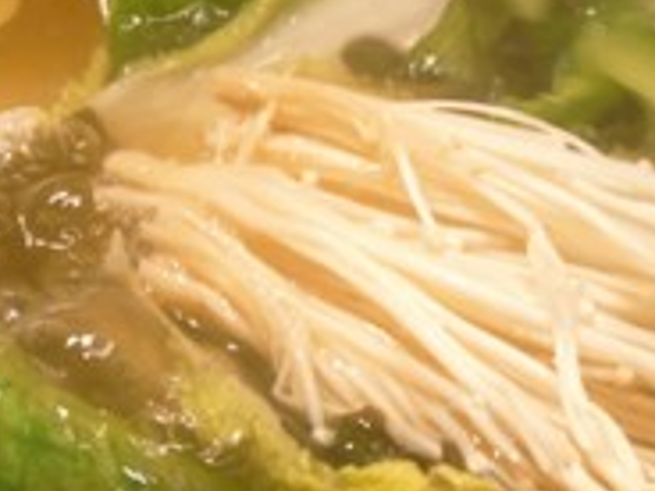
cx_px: 167
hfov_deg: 7.6
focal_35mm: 261
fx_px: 4939
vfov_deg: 5.7
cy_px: 96
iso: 320
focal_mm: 40
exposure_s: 1/50
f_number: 4.7
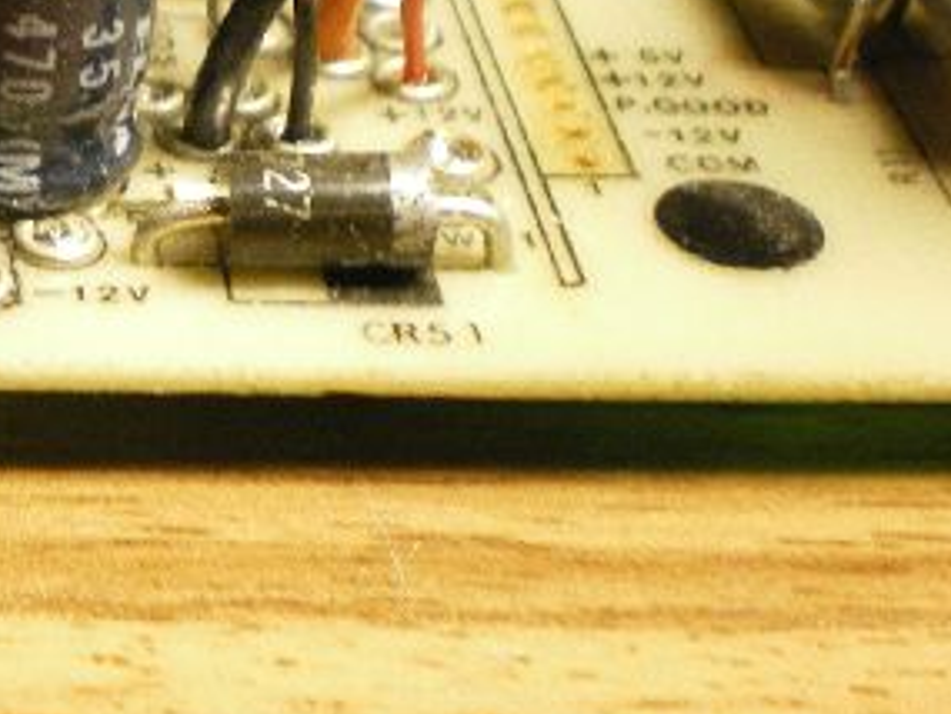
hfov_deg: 18.2
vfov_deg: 14.1
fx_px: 2831
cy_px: -25
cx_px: -150
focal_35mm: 103
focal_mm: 7.4
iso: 320
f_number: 3.5
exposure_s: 1/50
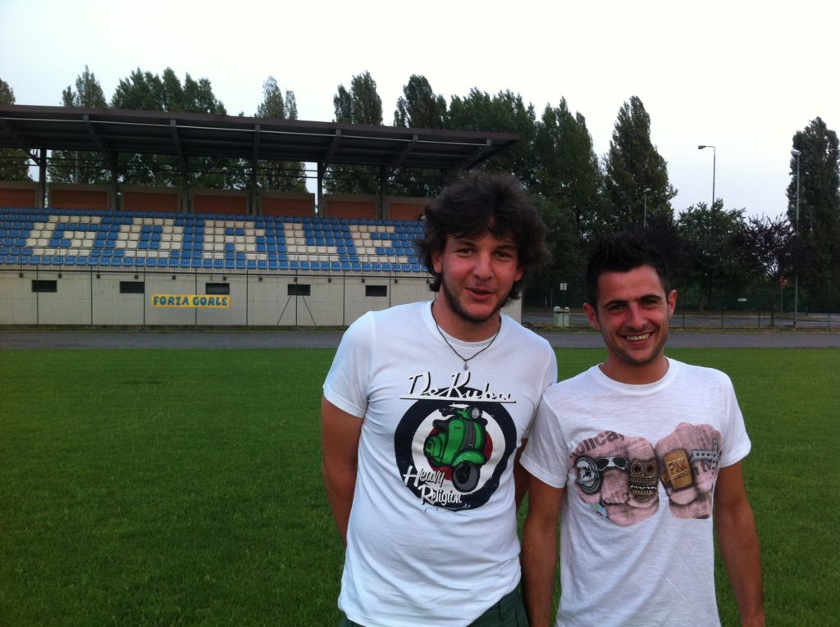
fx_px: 848
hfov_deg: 52.7
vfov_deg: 40.6
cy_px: 314
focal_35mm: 35
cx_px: 420
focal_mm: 3.85
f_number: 2.8
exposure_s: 1/60
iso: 100
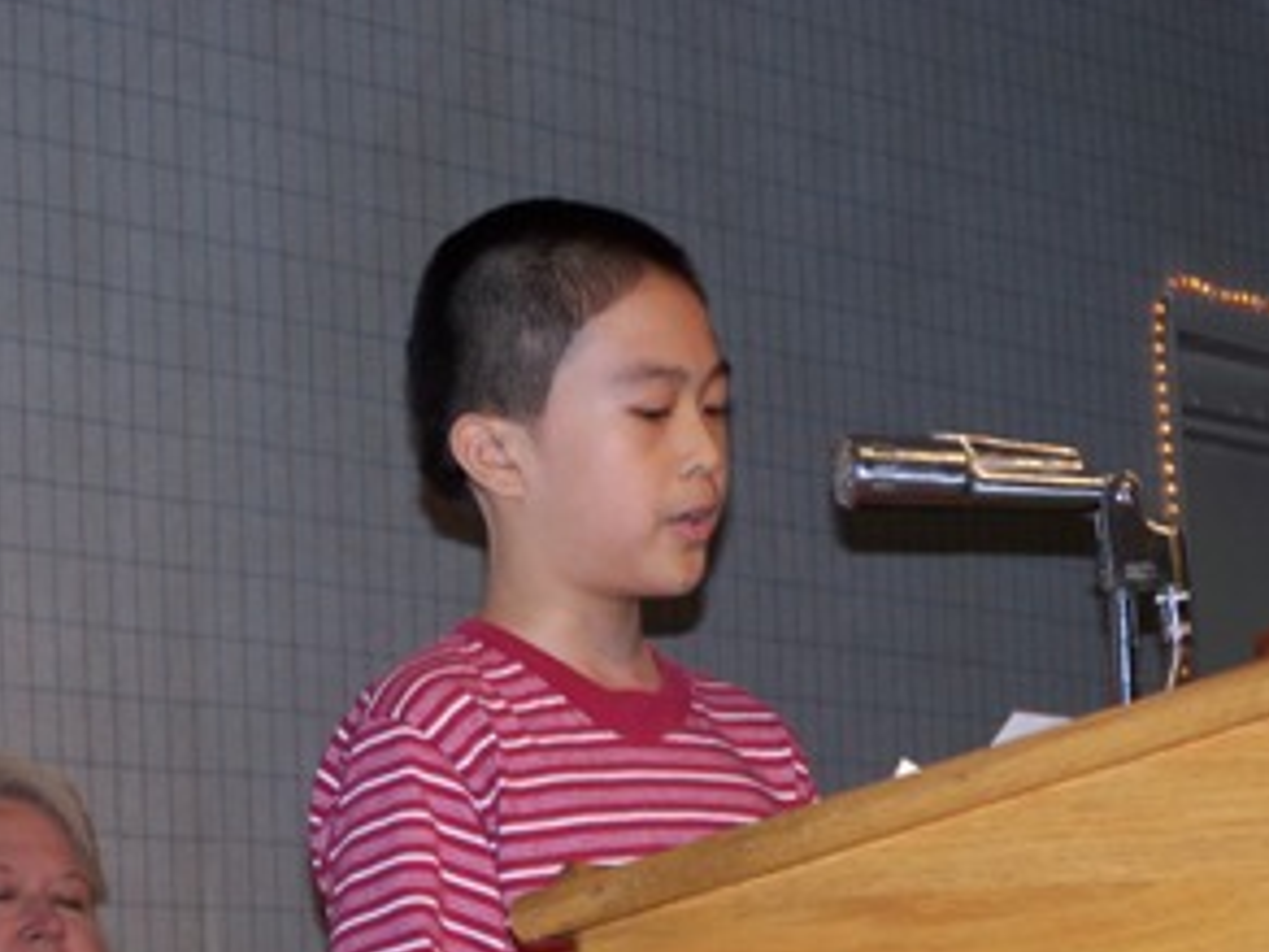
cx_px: 706
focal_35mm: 140
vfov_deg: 10.6
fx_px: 5132
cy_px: 552
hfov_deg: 14.1
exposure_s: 1/100
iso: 140
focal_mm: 19.4
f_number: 3.2
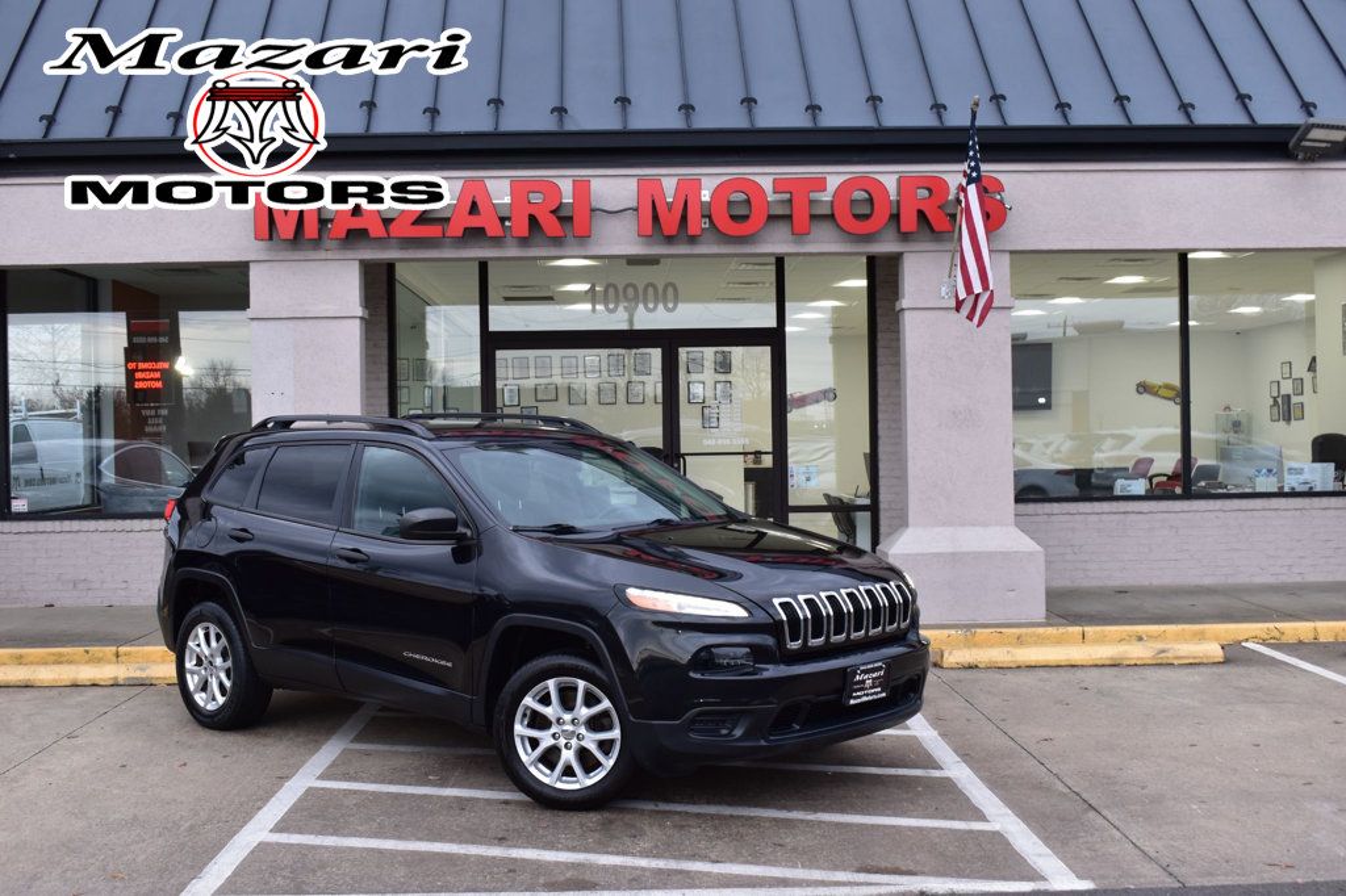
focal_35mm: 44
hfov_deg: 45.0
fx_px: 1626
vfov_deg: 30.8
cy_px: 448
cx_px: 673
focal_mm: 29
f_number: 7.1
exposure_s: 1/40
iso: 400
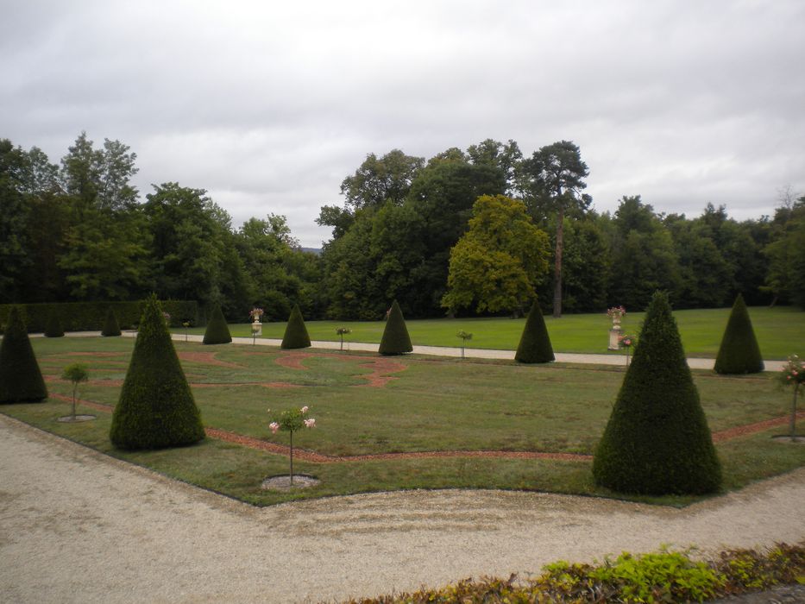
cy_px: 302
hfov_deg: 52.6
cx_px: 402
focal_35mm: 35
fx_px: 814
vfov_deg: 40.7
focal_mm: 6.3
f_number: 4.6
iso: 80
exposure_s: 1/272
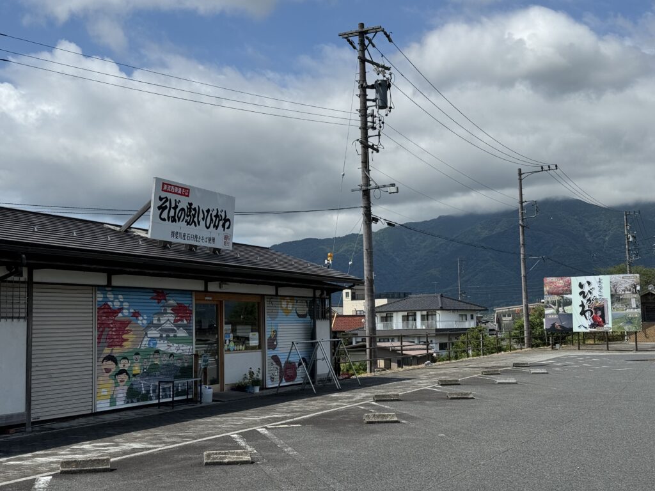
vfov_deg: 30.3
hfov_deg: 39.7
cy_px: 246
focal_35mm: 48
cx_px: 328
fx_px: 908
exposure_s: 1/6410
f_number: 1.78
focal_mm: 6.76
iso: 64
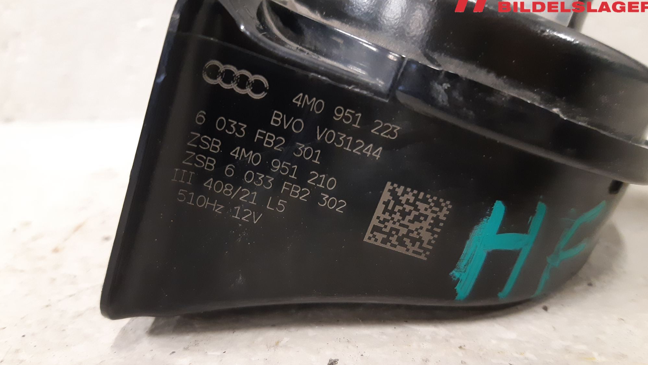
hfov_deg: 66.1
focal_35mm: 29
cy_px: 206
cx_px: 322
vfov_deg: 40.1
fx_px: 498
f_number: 1.7
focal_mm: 3.93
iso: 320
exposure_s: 1/25
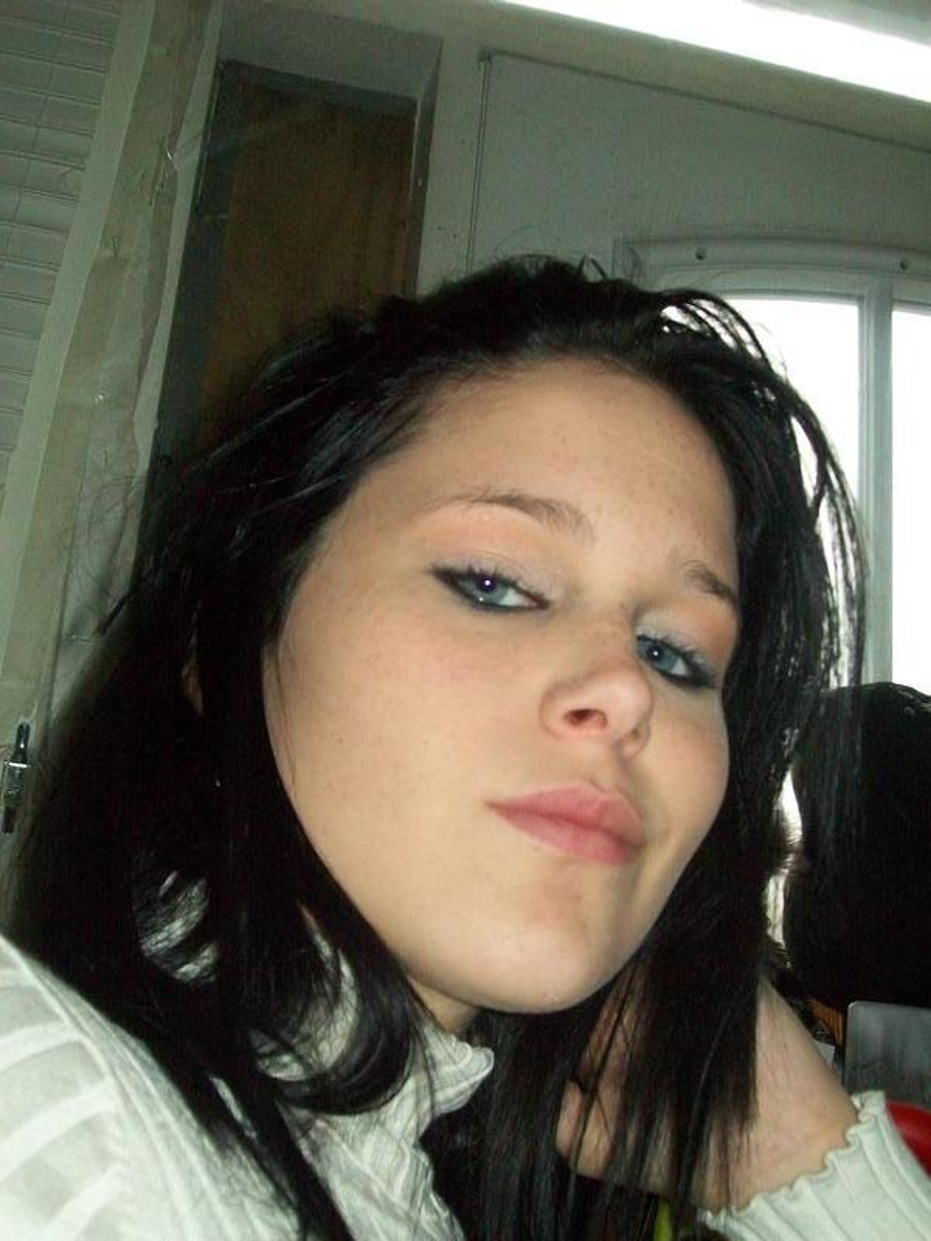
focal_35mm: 45
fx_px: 1614
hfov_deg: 32.2
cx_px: 466
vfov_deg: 42.1
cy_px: 620
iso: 200
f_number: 3
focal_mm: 7.6
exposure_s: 1/160
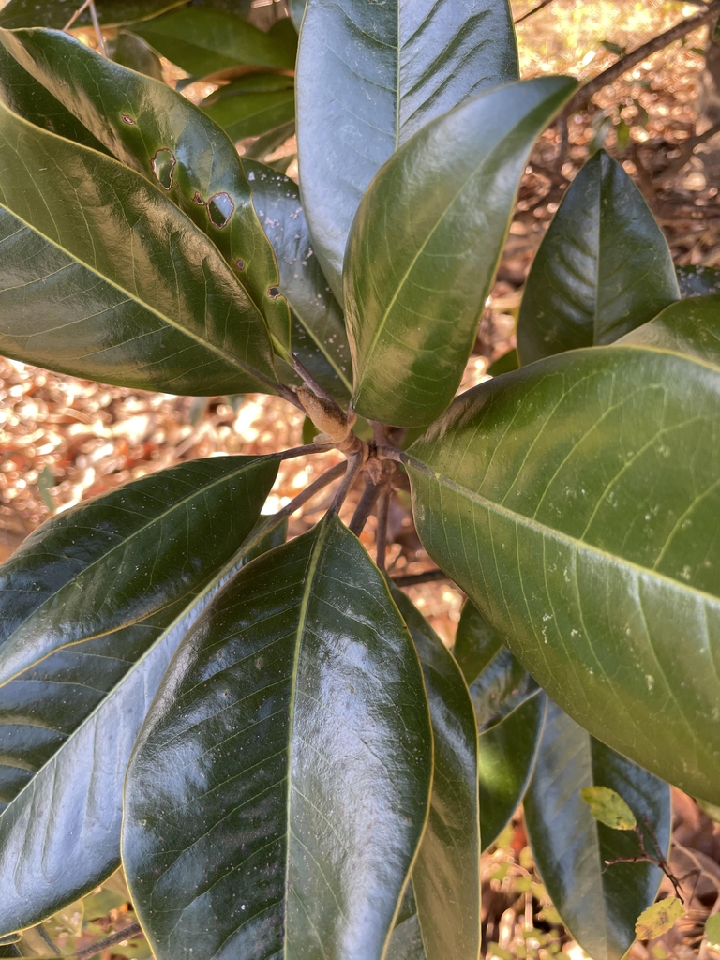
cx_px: 360
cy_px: 480
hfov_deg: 53.1
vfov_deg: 67.3
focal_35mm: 26
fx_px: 721
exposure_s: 1/121
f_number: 1.6
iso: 64
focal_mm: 4.2
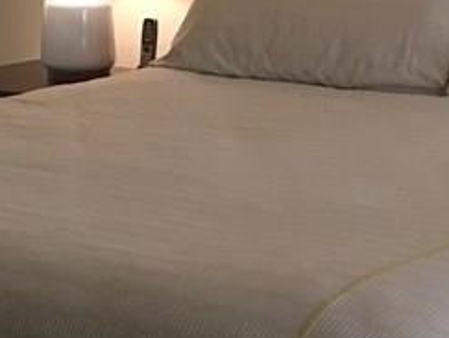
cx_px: 322
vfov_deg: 12.2
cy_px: 172
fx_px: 1585
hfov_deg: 16.1
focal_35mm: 122
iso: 200
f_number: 2.2
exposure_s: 1/24
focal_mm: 4.15
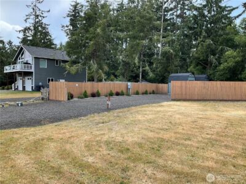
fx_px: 206
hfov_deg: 61.7
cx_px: 123
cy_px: 92
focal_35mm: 29
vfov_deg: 48.2
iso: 25
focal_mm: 3
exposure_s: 1/514
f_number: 1.8
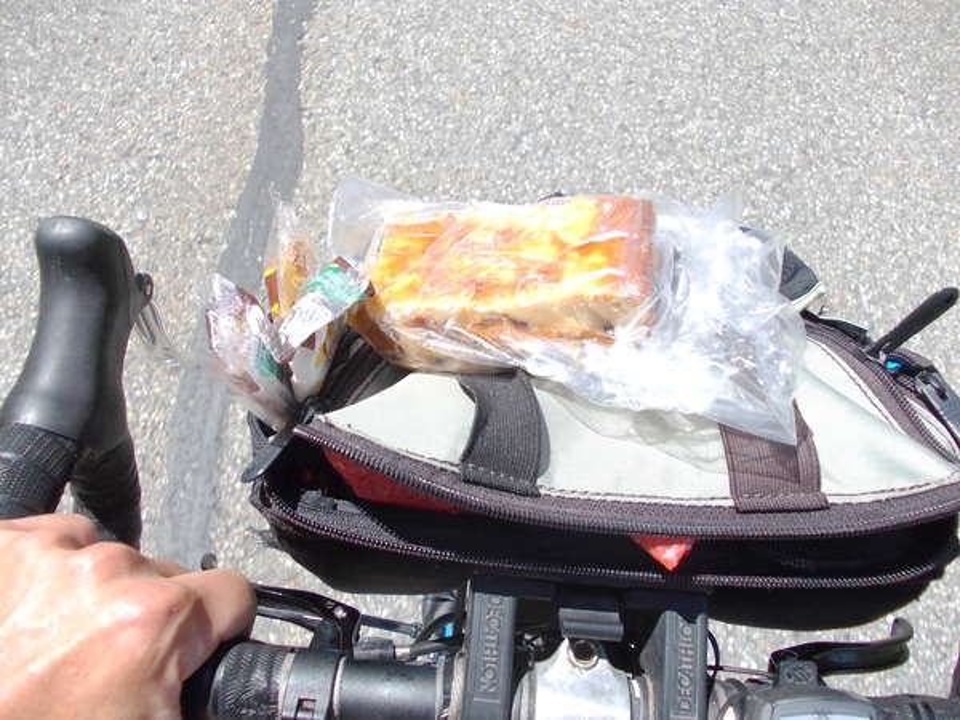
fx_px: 777
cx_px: 480
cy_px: 360
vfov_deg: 49.7
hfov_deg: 63.4
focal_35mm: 28
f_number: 5.4
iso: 80
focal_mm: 4
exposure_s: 1/320
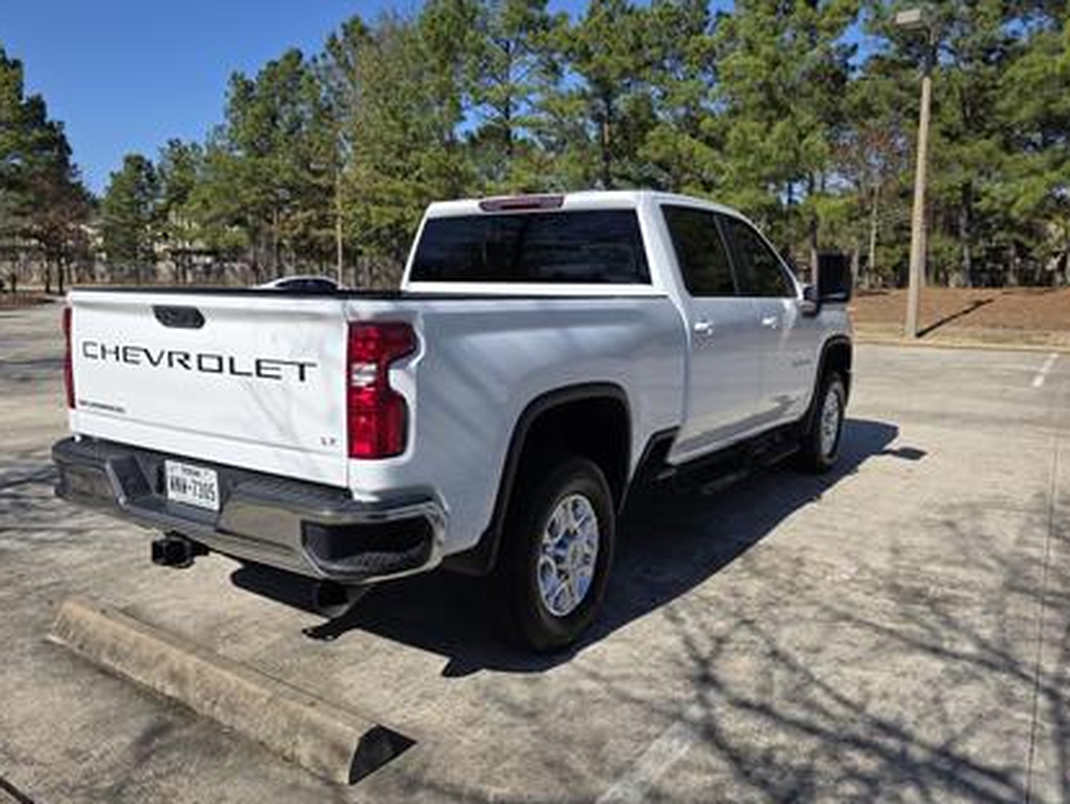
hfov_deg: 63.2
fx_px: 866
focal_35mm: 28
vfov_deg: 49.7
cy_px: 362
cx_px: 476
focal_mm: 6.3
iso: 80
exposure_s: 1/7061
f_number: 1.7
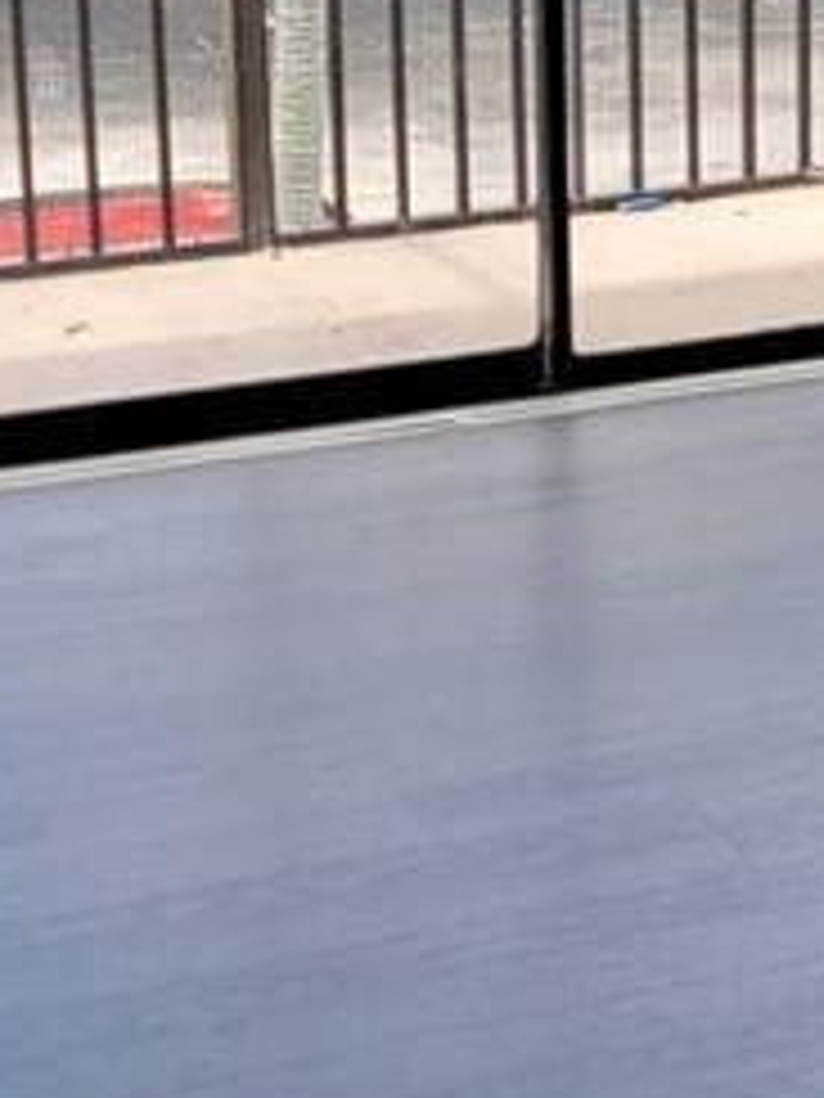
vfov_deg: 16.5
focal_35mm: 118
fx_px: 3745
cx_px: 968
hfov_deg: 12.3
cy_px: 117
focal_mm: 6.7
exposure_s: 1/120
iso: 64
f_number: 1.8
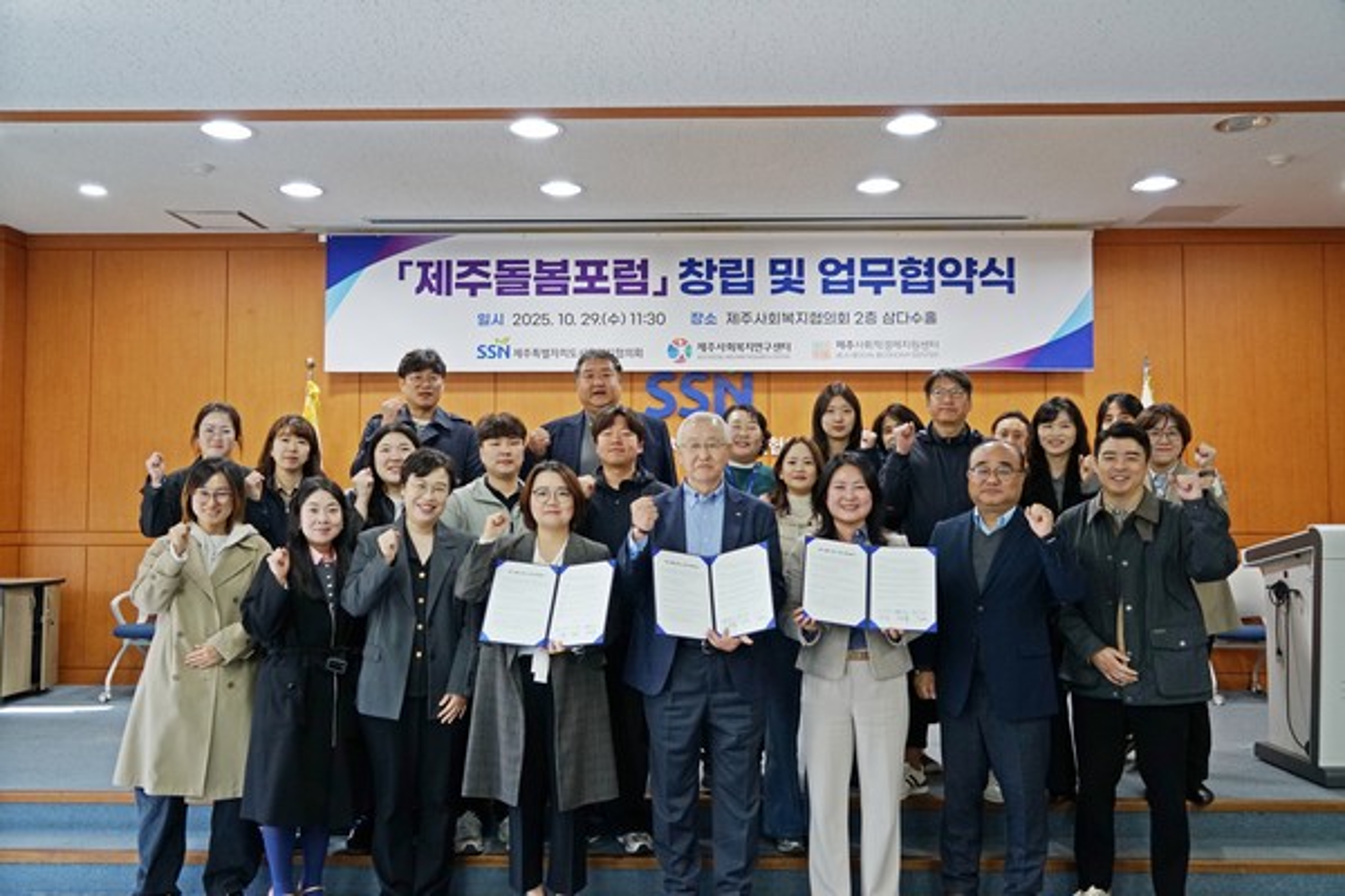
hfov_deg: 61.9
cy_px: 448
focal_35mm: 30
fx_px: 1121
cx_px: 672
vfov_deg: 43.6
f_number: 4
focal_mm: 30
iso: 1000
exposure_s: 1/160
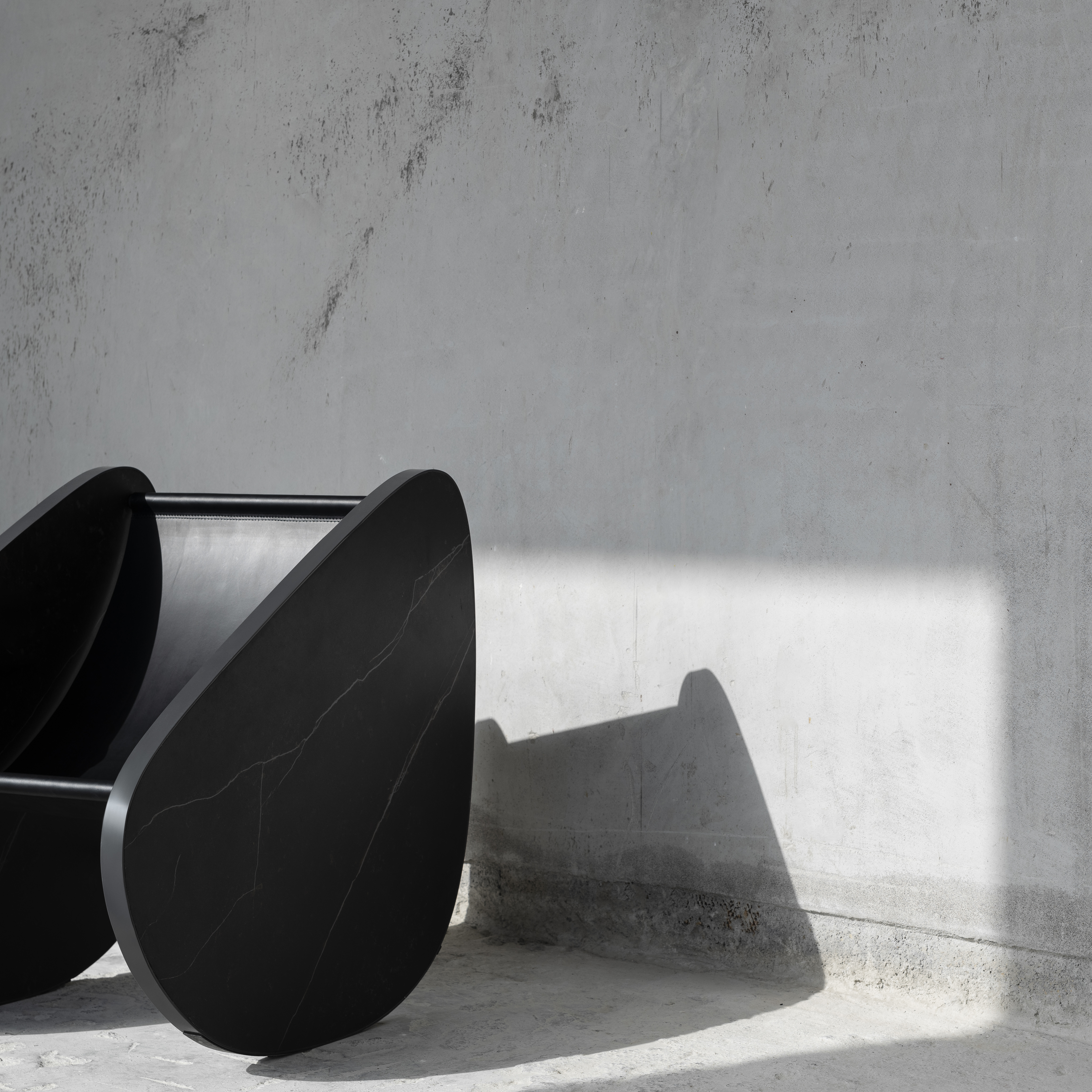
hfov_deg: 23.1
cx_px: 562
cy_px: 551
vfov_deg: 23.1
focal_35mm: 75
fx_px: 2677
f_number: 6.3
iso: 100
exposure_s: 1/250
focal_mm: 50
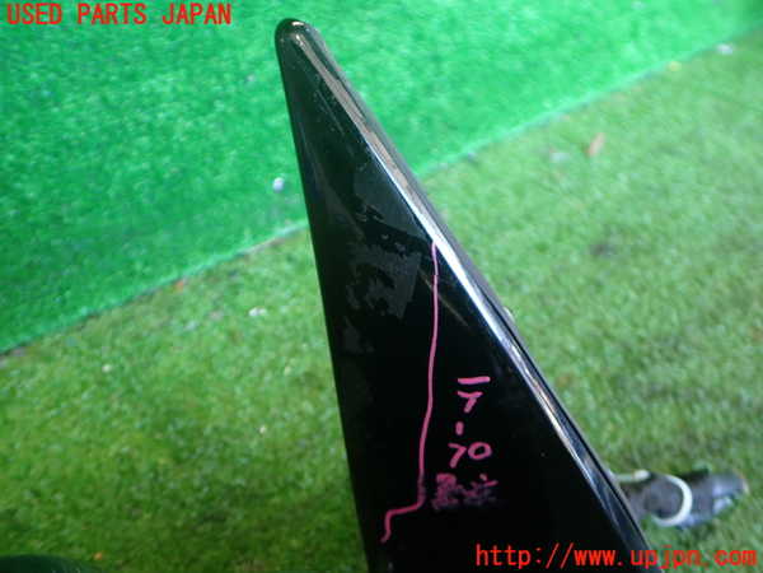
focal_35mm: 30
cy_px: 286
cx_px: 382
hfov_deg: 60.0
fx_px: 661
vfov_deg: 46.8
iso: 200
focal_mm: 5.4
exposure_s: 1/30
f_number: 2.3
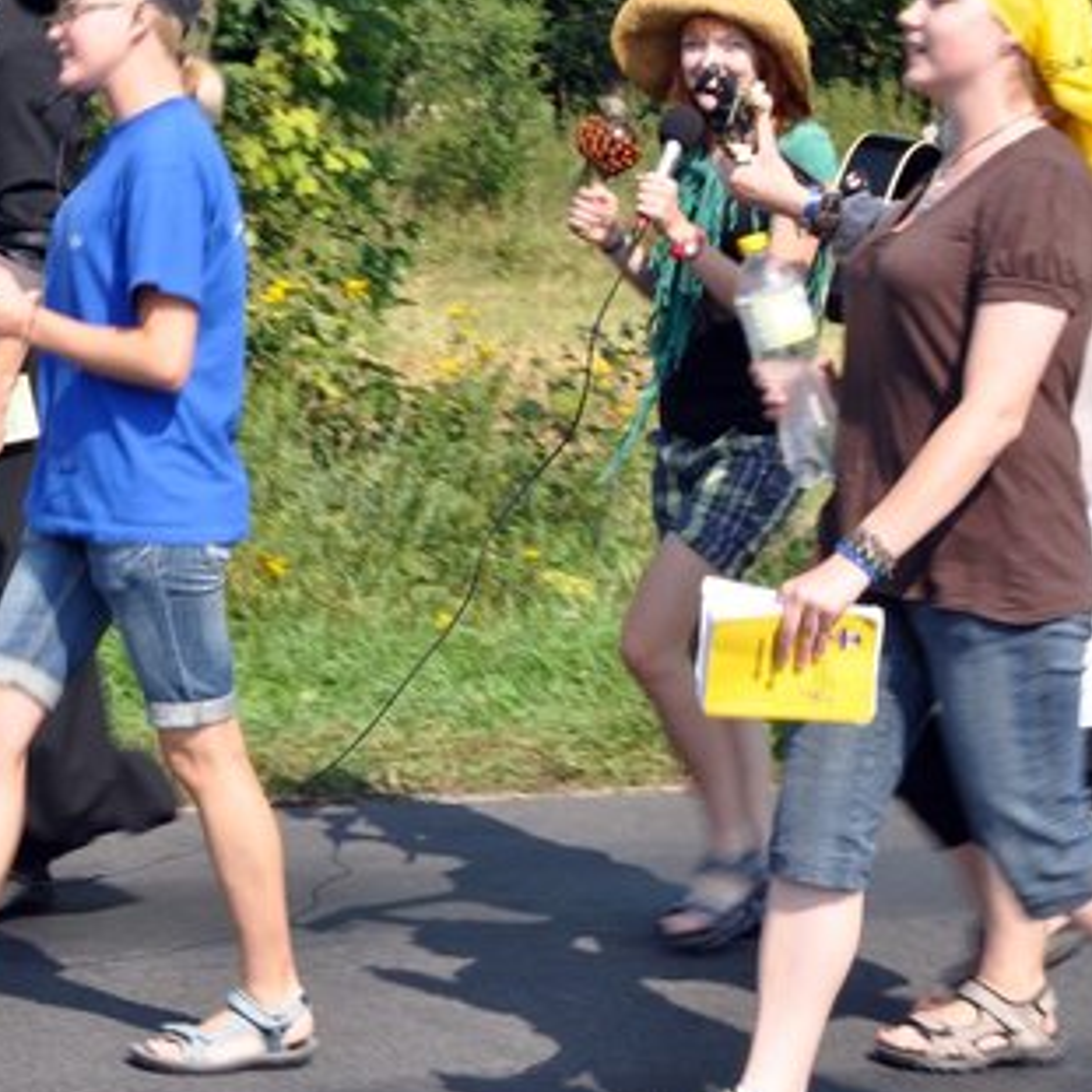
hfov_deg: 14.8
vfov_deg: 14.9
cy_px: 386
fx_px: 4176
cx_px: 274
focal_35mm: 117
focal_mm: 44
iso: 200
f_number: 20
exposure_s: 1/60
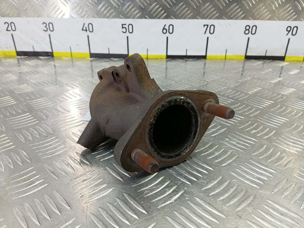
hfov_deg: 73.9
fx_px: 202
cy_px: 114
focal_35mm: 23
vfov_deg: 58.9
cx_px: 152
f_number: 1.6
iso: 164
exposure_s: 1/50
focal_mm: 4.11
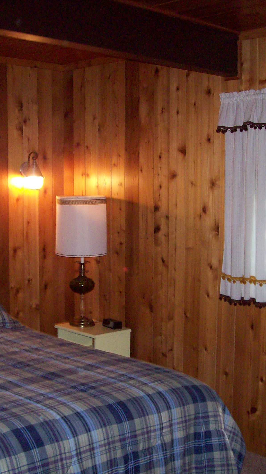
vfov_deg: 39.2
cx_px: 96
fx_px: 665
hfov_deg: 22.6
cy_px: 239
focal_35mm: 53
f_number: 2.7
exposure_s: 1/64
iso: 140
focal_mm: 6
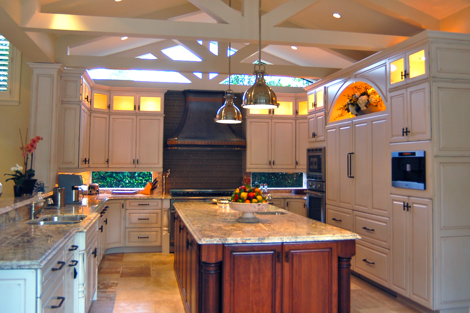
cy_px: 156
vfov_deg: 47.8
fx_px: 352
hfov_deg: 67.4
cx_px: 235
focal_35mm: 27
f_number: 3.5
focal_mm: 18
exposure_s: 1/60
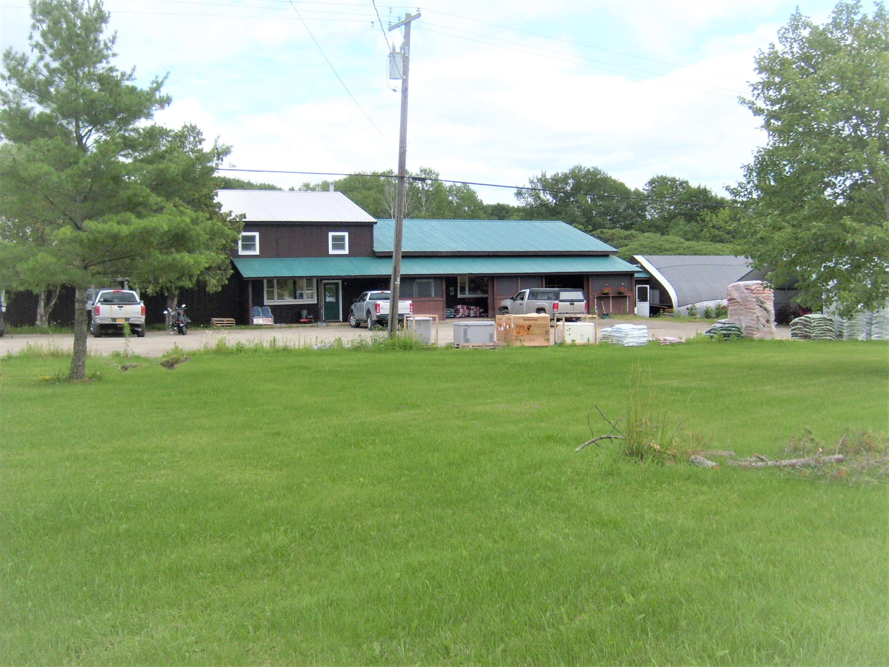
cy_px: 334
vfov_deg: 40.7
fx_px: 899
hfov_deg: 52.6
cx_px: 444
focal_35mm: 35
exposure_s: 1/180
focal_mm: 5.8
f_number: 7.1
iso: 80
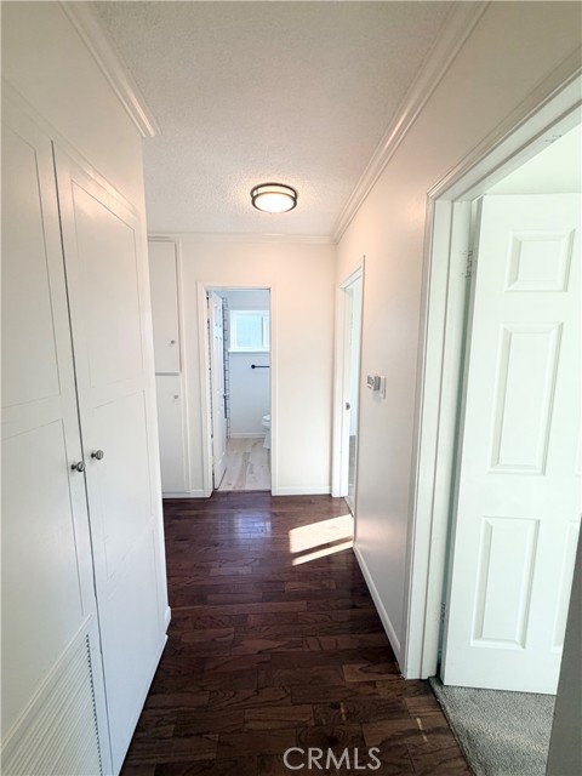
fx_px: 314
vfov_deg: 102.1
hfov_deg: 85.7
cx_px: 291
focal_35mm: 14
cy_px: 388
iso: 125
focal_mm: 2.22
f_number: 2.2
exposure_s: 1/120
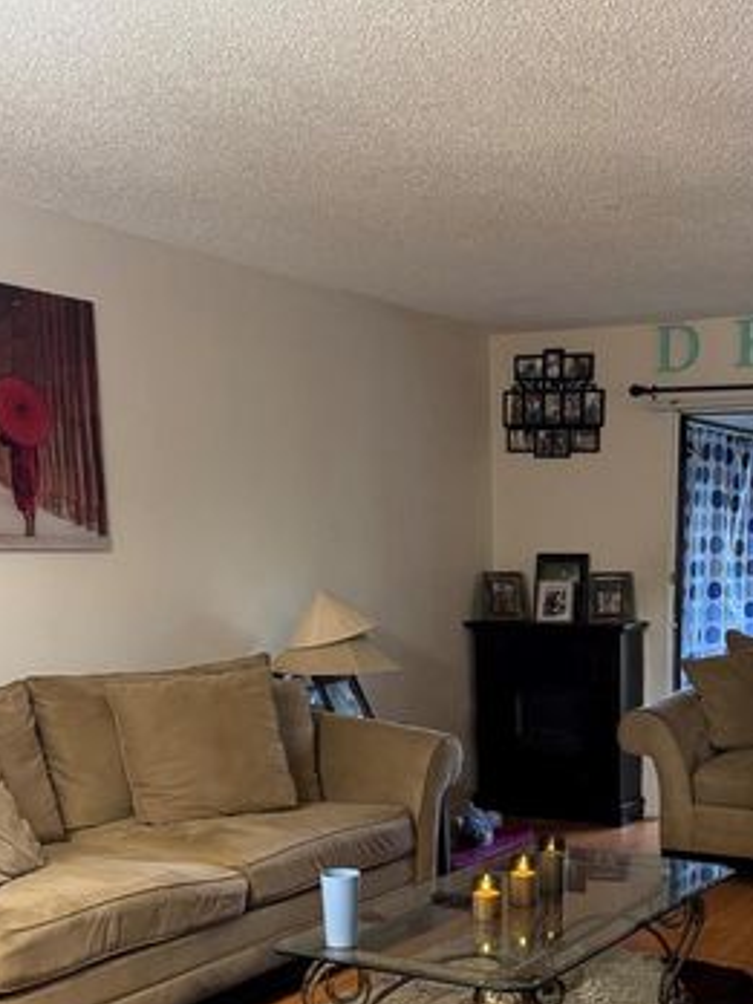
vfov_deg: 39.5
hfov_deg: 30.9
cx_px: 571
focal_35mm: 46
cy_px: 812
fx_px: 1334
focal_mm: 6.76
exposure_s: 1/60
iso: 500
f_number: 1.78
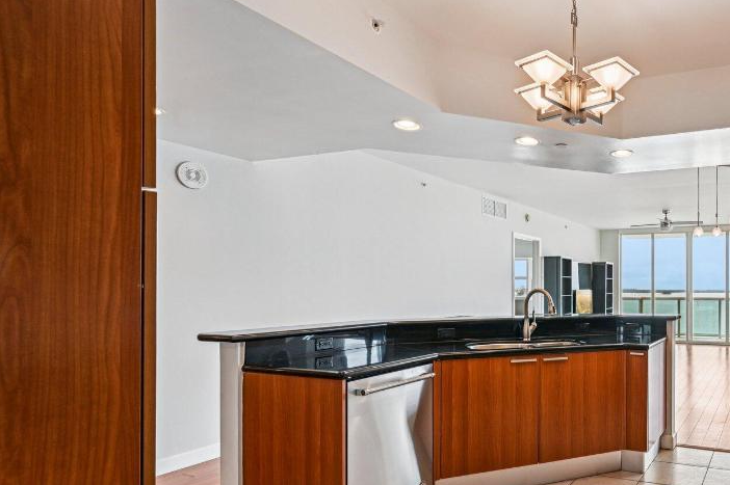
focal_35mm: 23
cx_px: 599
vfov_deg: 54.6
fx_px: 466
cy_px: 296
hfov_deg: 67.8
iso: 400
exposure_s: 1/125
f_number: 8
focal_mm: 14
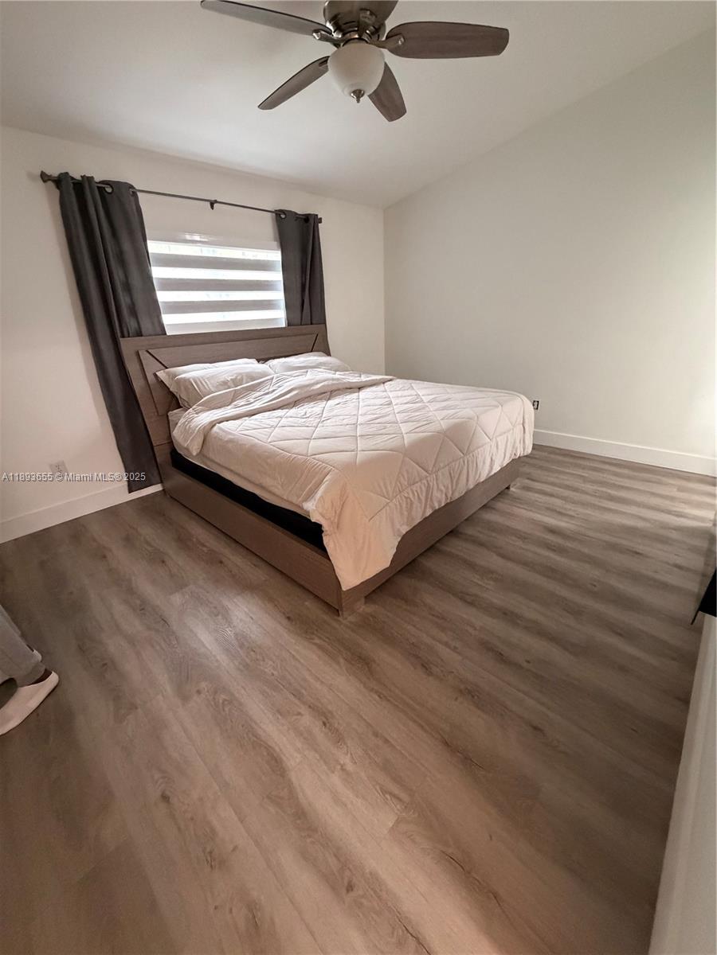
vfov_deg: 102.1
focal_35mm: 14
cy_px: 478
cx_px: 358
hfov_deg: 85.7
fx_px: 387
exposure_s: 1/60
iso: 1000
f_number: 2.2
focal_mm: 2.22
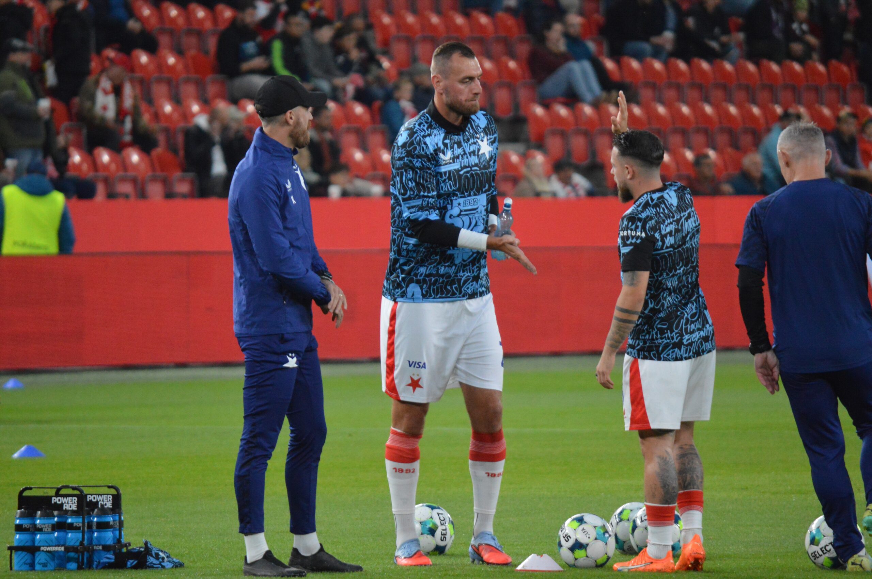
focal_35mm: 450
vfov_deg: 3.0
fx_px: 10890
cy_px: 290
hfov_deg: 4.6
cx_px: 436
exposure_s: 1/640
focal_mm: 300
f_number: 5.6
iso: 3200
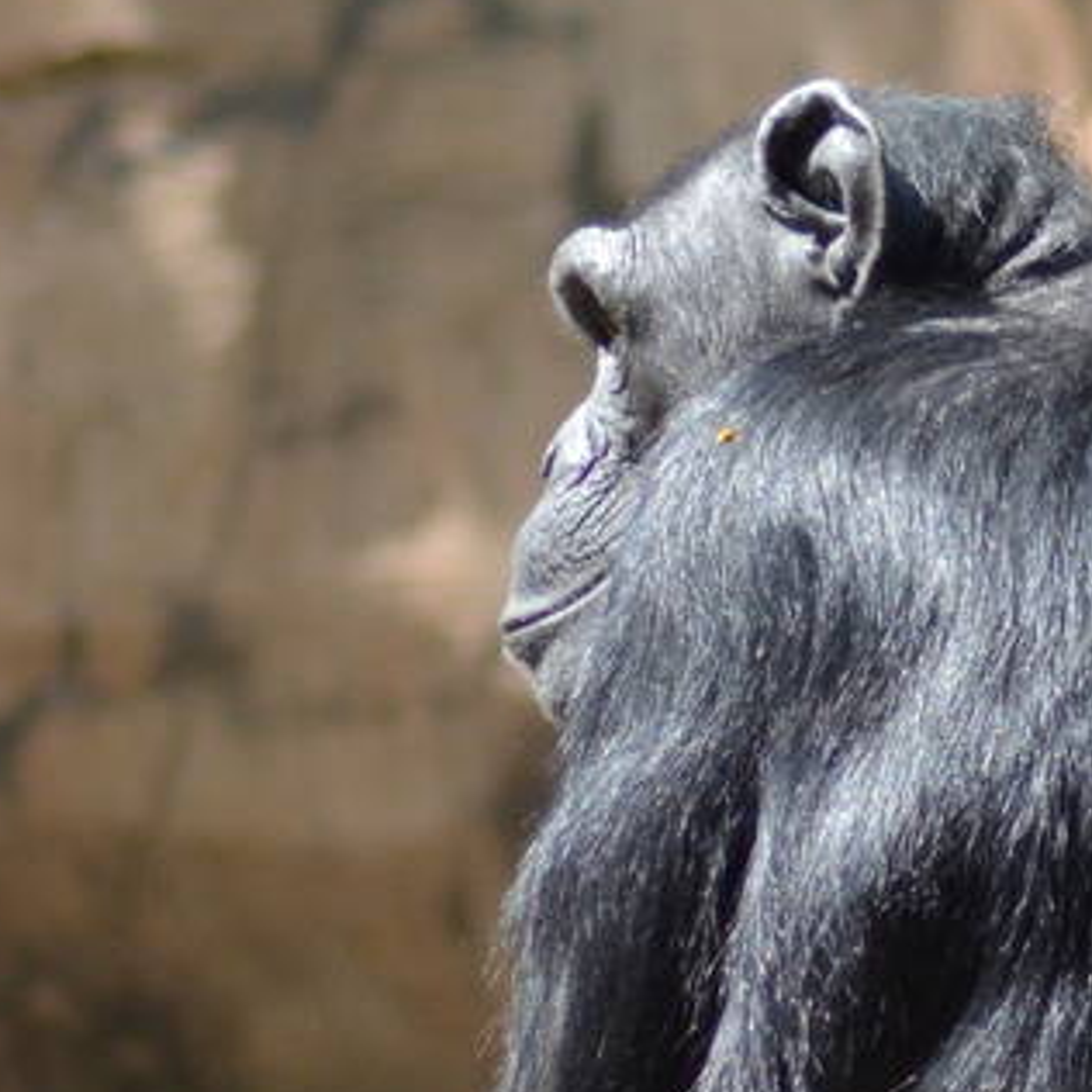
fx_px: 34441
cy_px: 263
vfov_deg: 1.8
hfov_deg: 1.8
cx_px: 2156
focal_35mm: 965
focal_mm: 150
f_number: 4.2
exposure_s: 1/1000
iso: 640
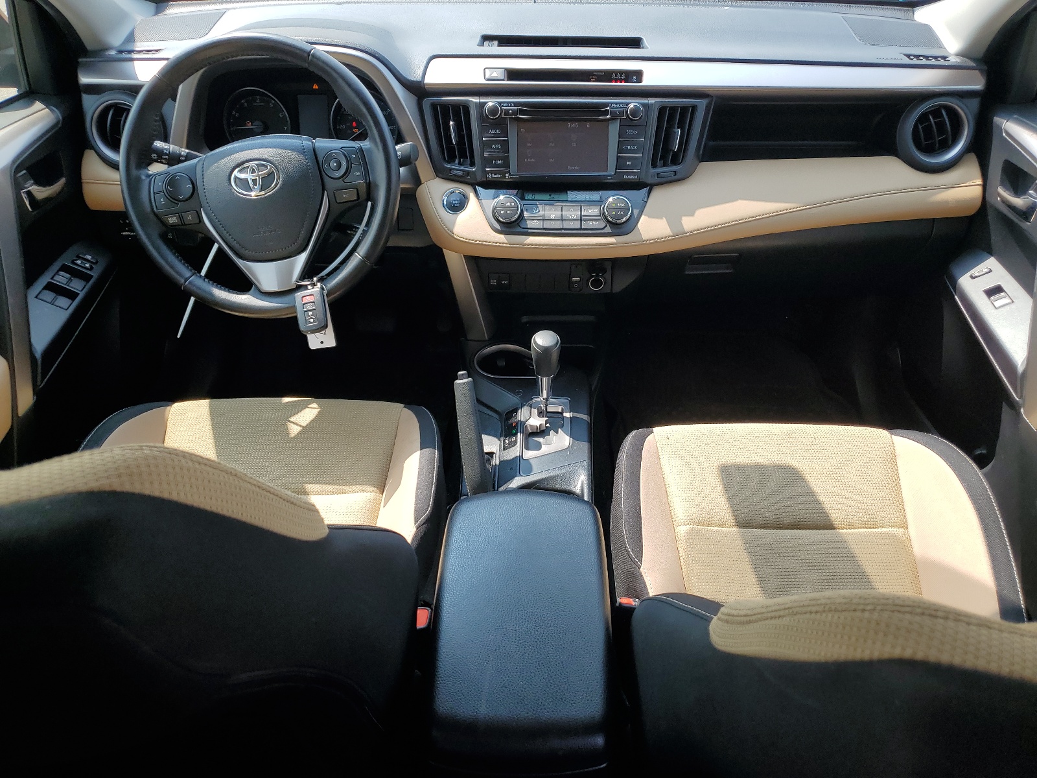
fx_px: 779
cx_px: 518
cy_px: 389
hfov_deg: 67.3
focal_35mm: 26
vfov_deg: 53.1
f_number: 1.5
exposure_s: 1/769
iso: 50
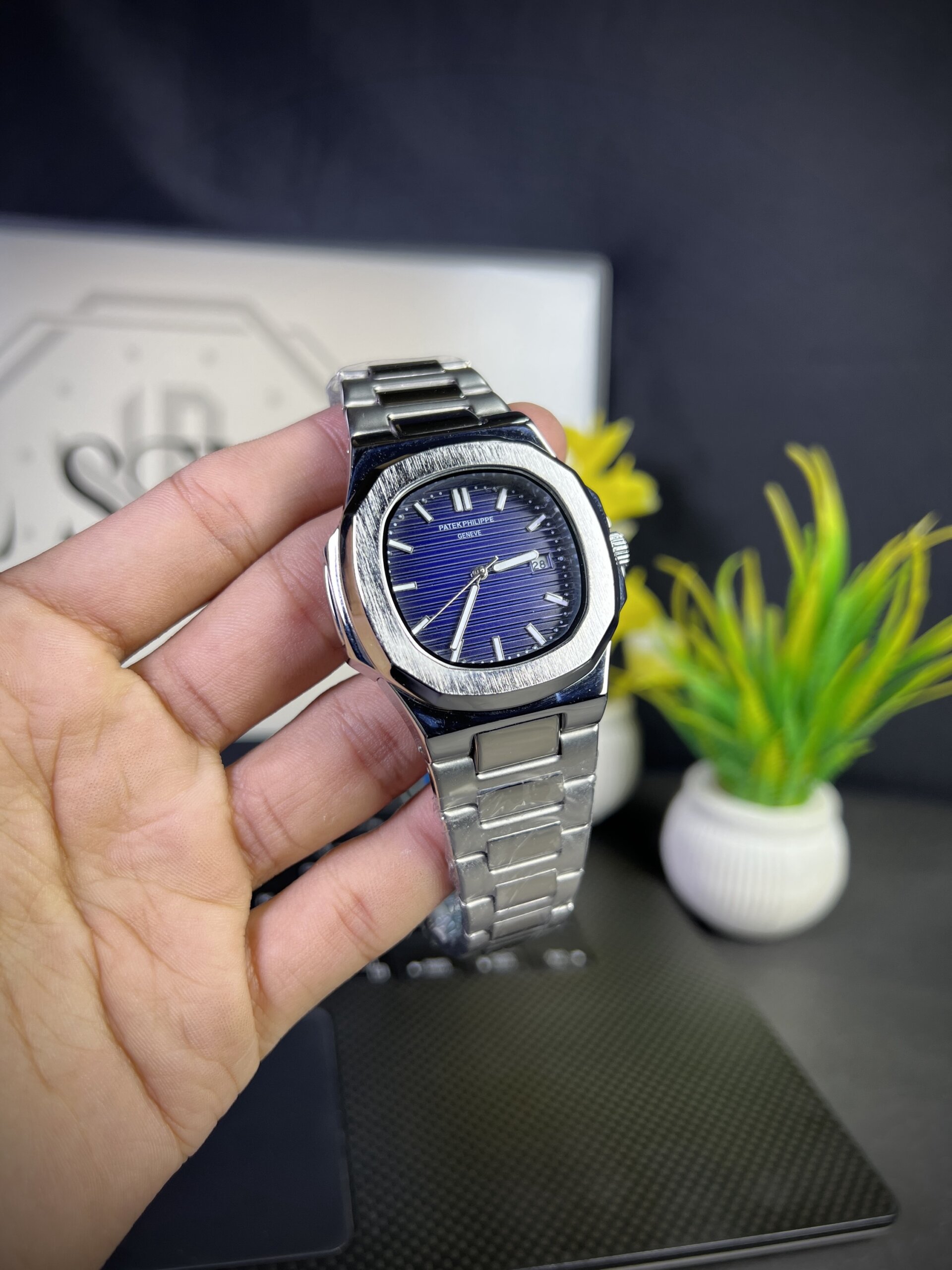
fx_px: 953
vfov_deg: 67.3
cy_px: 635
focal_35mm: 26
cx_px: 476
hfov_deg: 53.1
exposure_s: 1/100
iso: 40
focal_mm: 5.7
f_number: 1.5
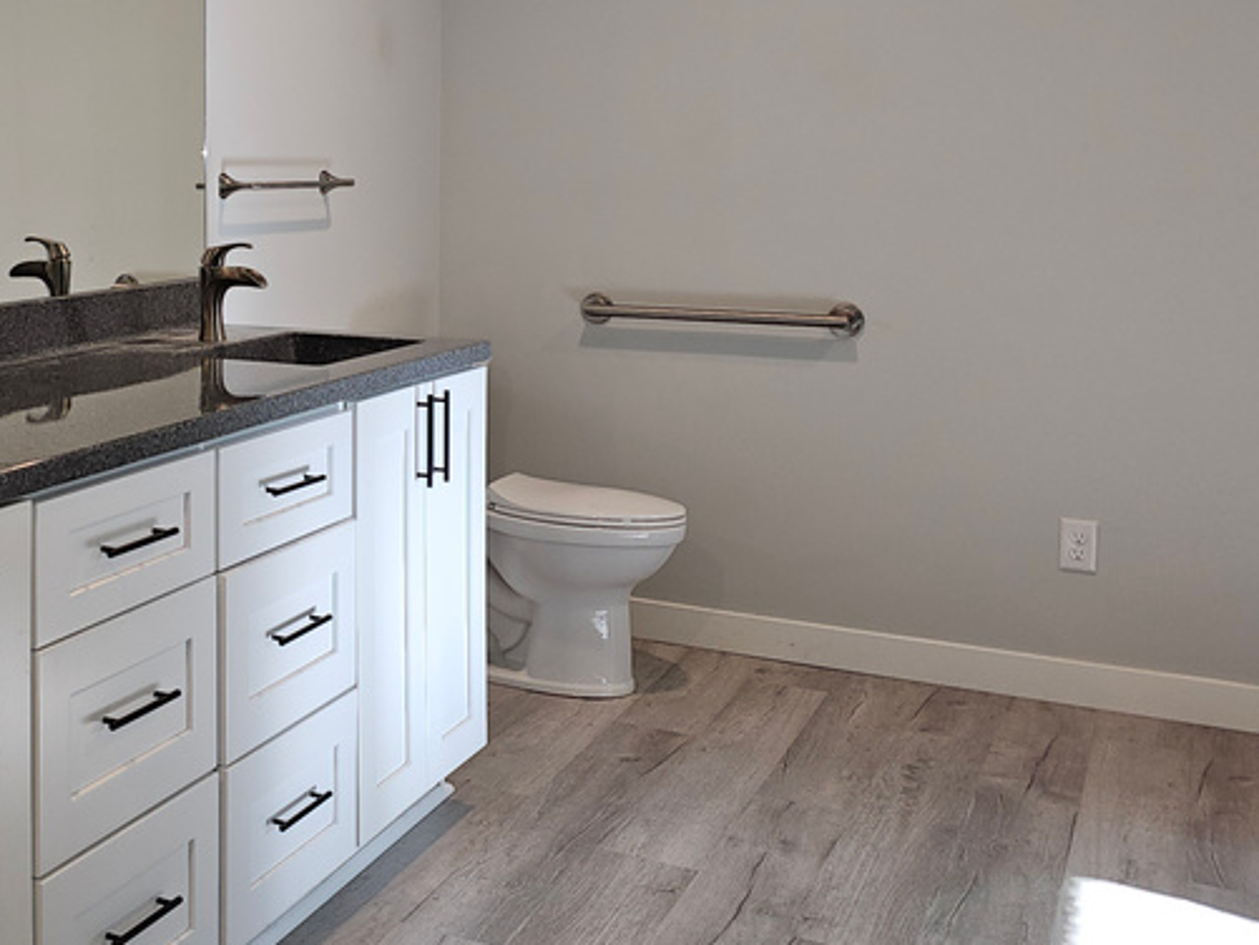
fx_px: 1710
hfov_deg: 37.8
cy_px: 274
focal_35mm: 47
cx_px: 131
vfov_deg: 30.5
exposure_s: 1/60
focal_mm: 6.3
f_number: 1.7
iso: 50
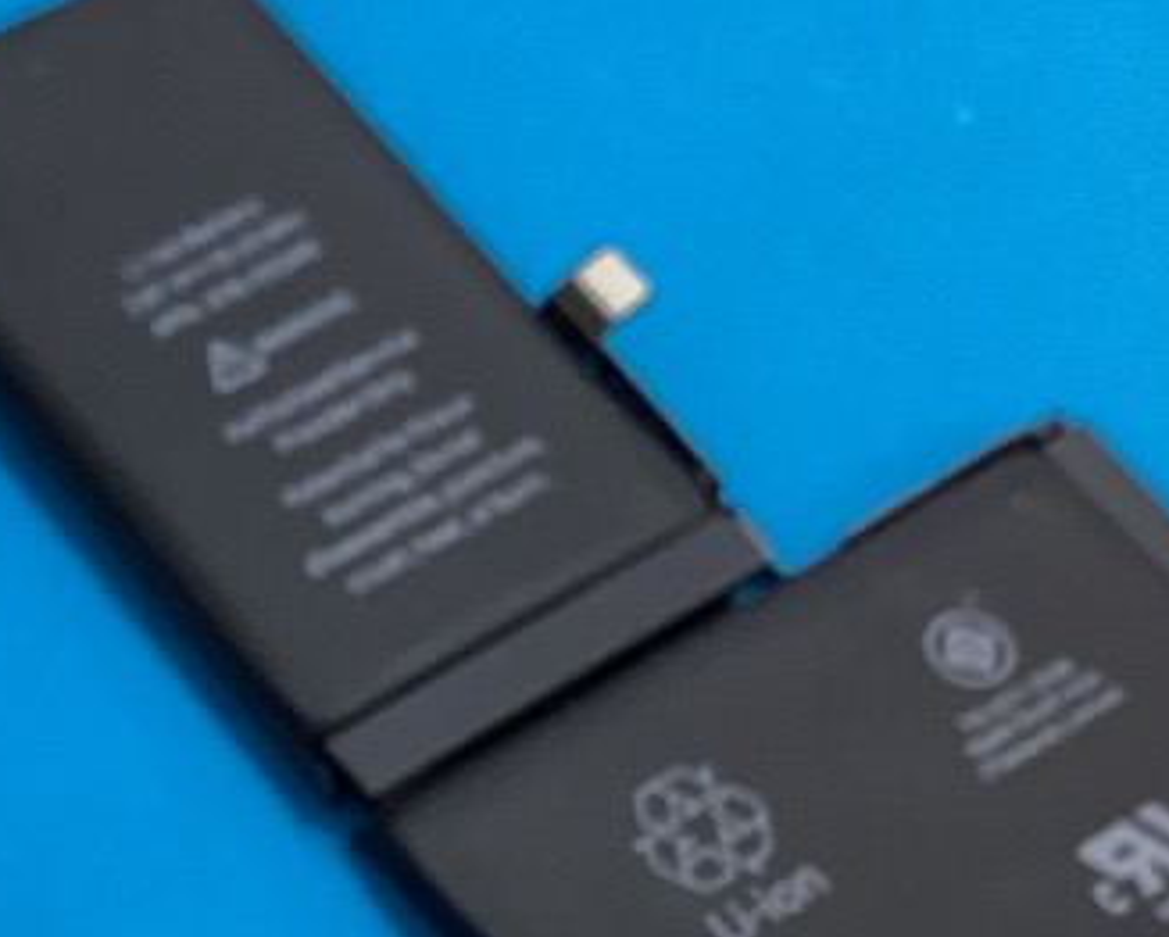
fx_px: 3843
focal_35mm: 111
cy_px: 916
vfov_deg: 13.7
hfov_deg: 16.3
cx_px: -365
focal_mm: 3.3
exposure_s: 1/50
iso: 100
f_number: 2.4
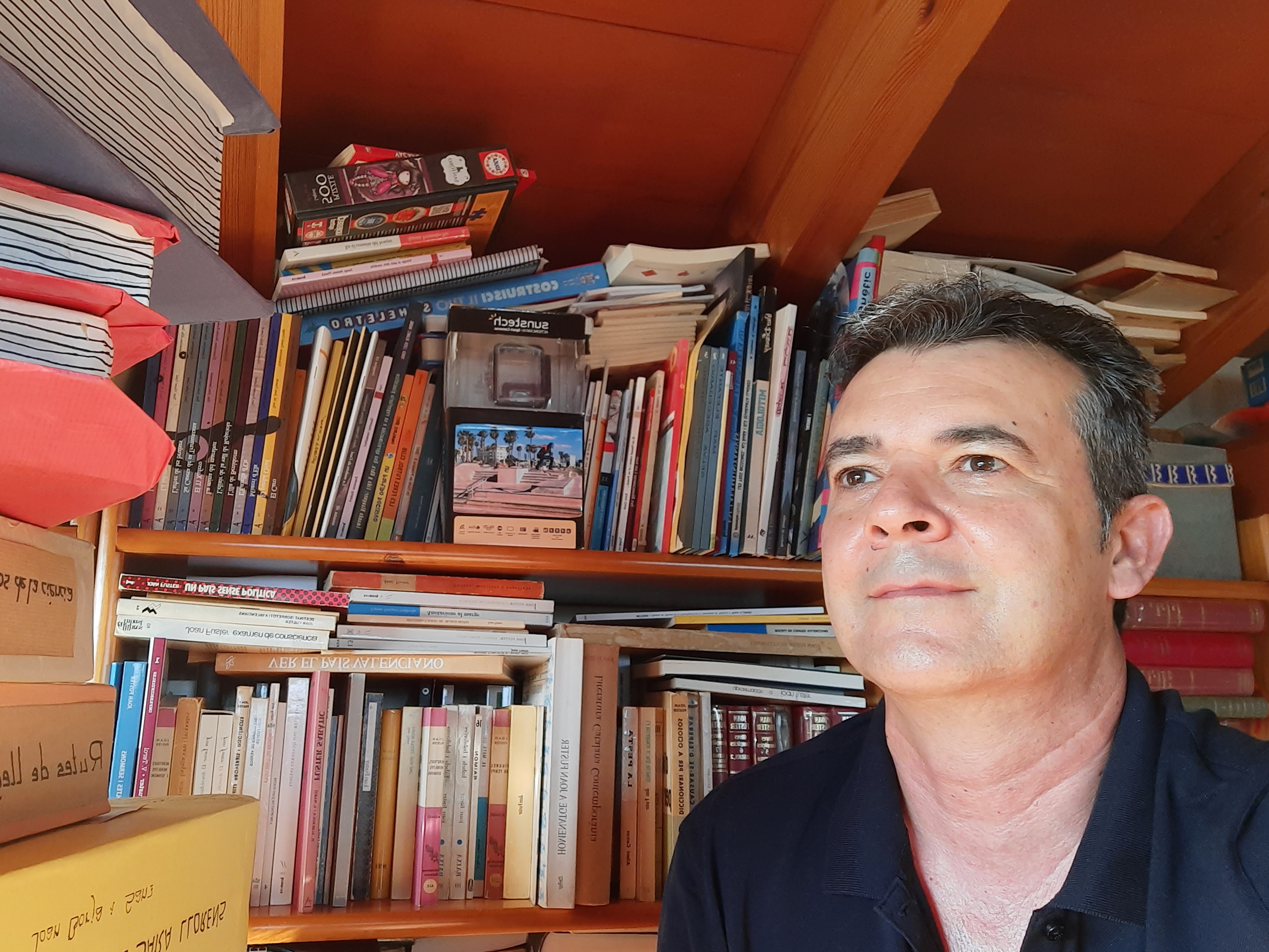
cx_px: 564
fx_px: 1100
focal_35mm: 30
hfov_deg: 59.8
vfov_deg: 46.8
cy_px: 479
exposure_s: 1/50
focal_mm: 3.72
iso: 80
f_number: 2.2
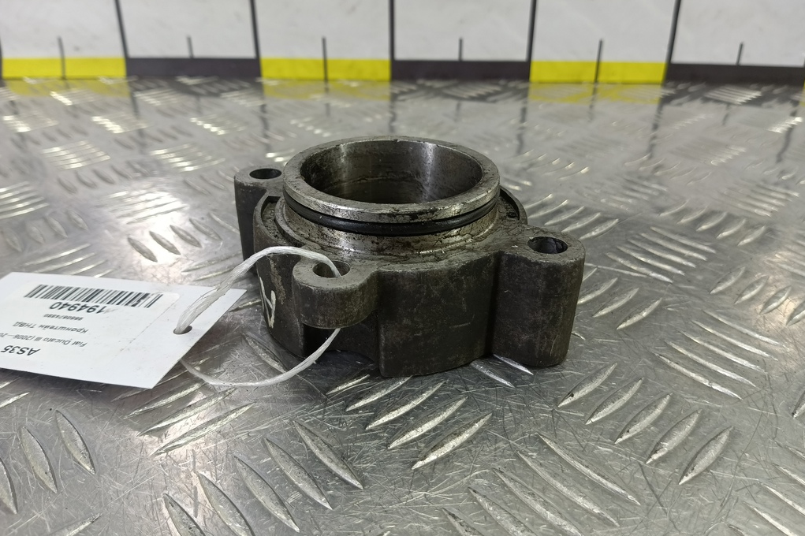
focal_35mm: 24
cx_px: 403
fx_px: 536
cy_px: 246
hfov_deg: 73.8
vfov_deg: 53.0
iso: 126
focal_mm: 4.11
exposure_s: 1/50
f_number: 1.6
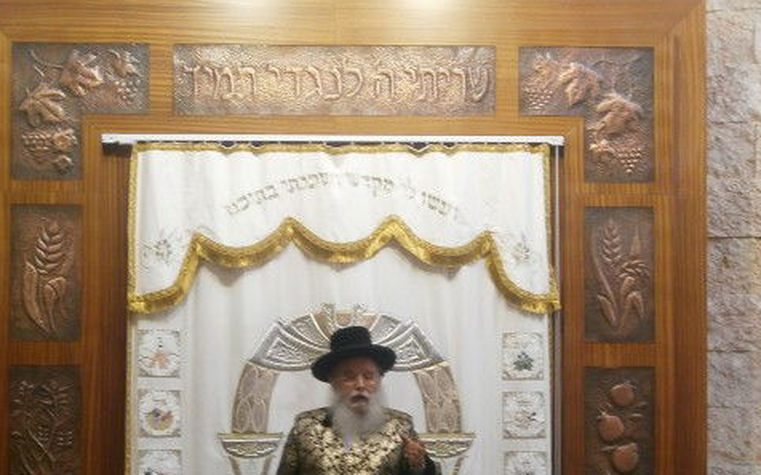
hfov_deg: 19.8
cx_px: 342
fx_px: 2177
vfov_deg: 12.4
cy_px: 405
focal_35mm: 105
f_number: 3.8
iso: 125
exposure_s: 1/40
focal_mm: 8.1
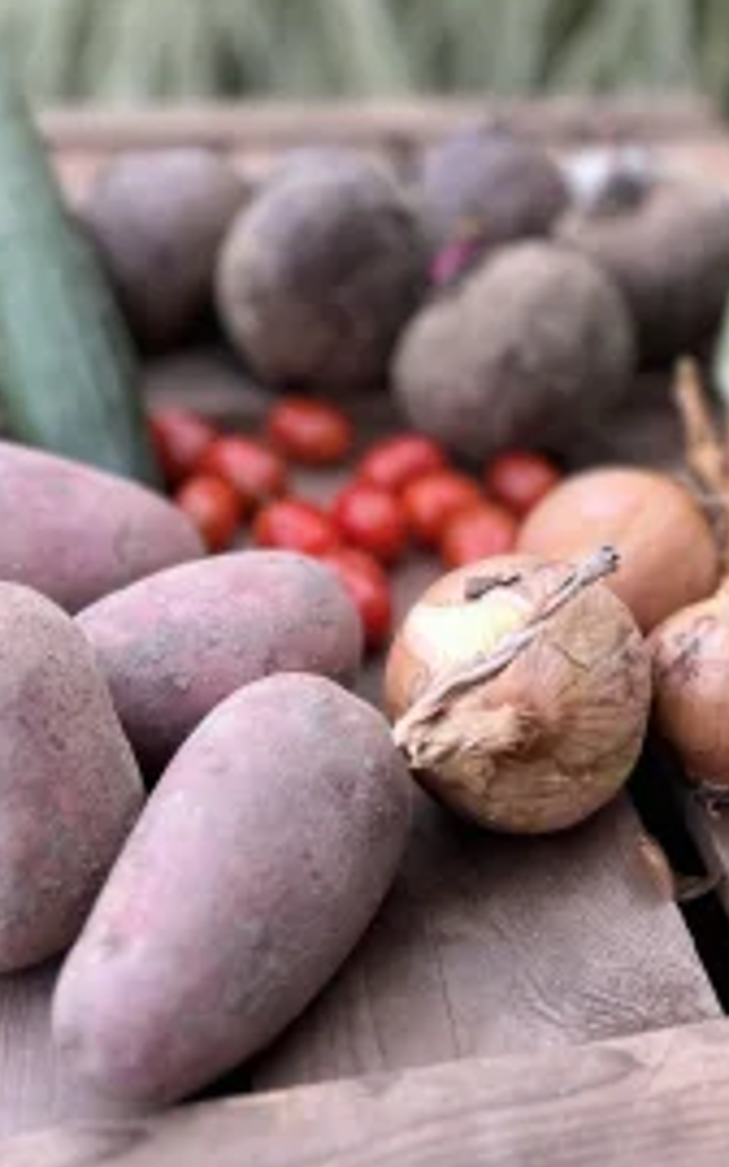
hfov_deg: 31.2
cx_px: 434
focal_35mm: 41
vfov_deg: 46.8
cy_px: 321
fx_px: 1304
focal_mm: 5.1
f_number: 1.6
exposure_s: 1/383
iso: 50
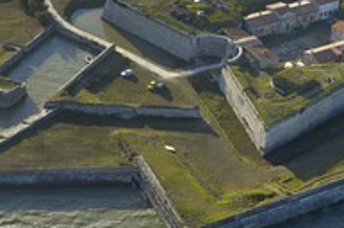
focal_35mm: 157
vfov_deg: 8.7
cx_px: 256
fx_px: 1498
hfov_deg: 13.1
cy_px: 77
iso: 100
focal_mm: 48
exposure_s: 1/320
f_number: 5
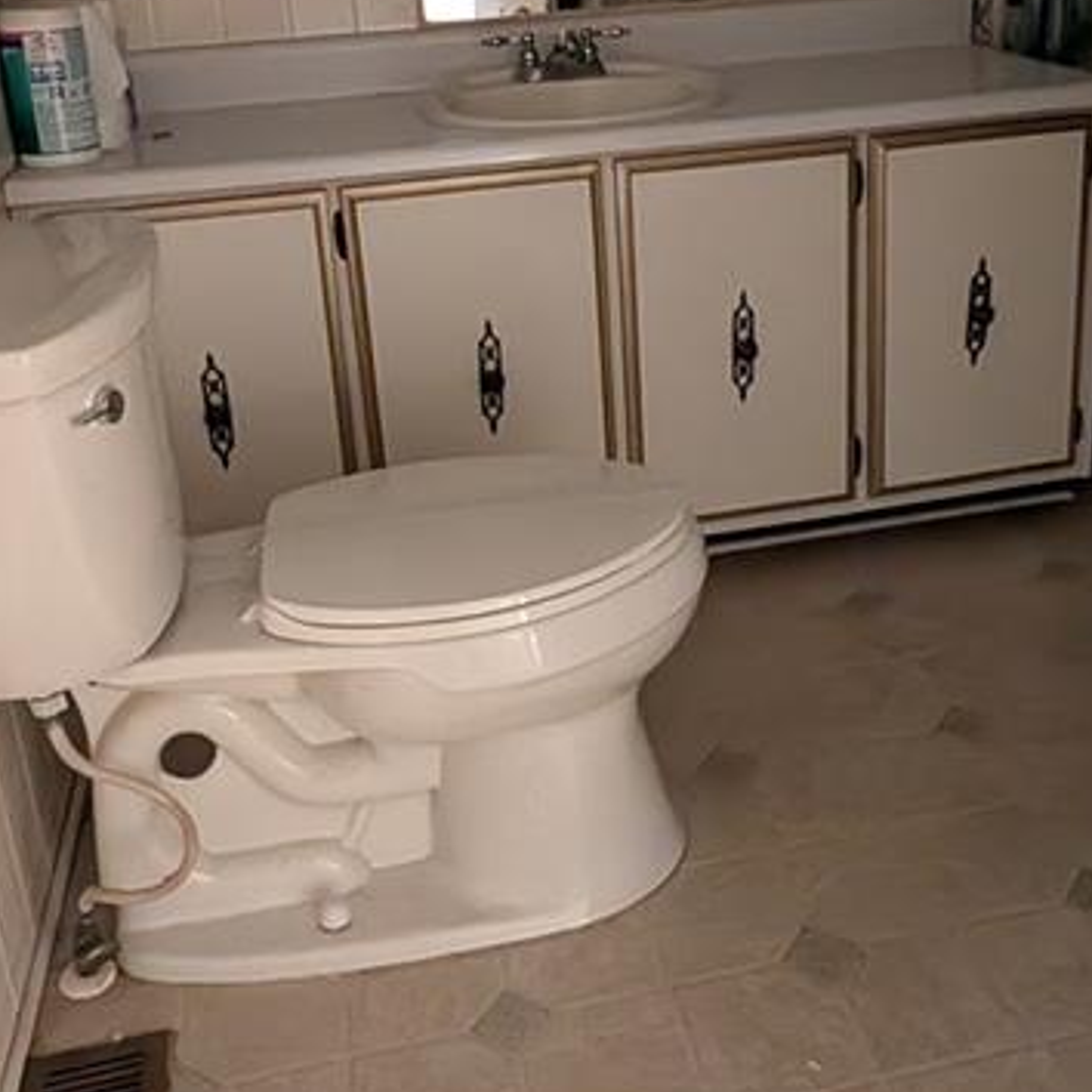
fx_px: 1285
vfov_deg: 45.0
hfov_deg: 45.9
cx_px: 634
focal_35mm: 36
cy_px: 321
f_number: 1.7
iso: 3958
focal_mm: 2.02
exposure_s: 1/15
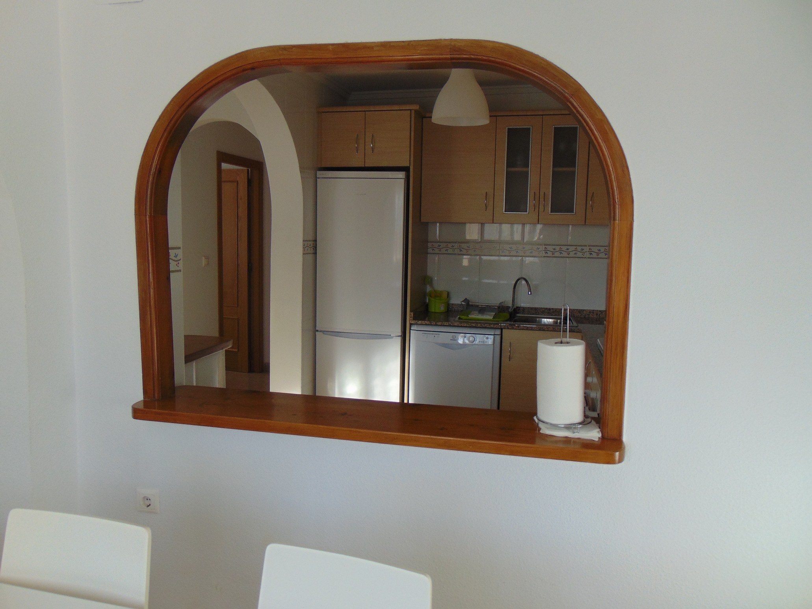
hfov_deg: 69.4
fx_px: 586
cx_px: 406
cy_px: 304
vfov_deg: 54.9
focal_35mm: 25
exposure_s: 1/160
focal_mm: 4.5
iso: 80
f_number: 3
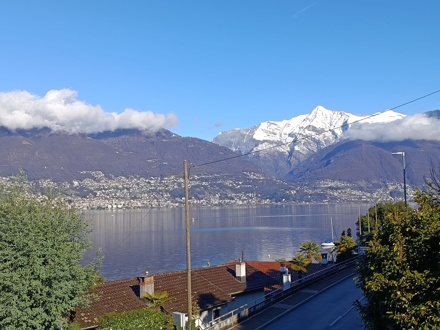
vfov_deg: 30.3
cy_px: 165
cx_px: 220
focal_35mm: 48
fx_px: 610
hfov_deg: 39.7
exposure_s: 1/681
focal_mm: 5.24
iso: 51
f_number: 1.7
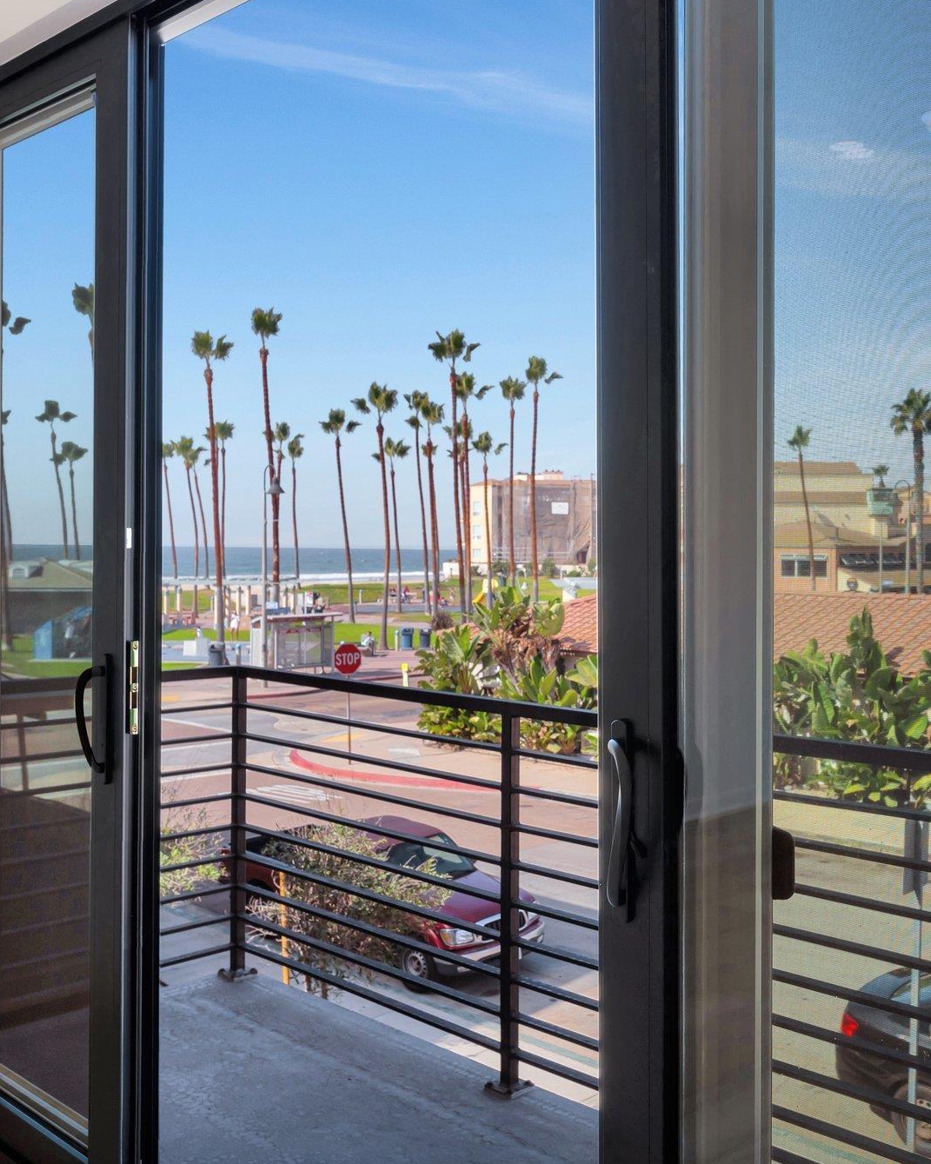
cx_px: 564
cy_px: 583
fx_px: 1161
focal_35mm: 34
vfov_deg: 53.2
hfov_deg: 43.4
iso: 400
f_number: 8
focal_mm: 23.5
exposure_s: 1/250
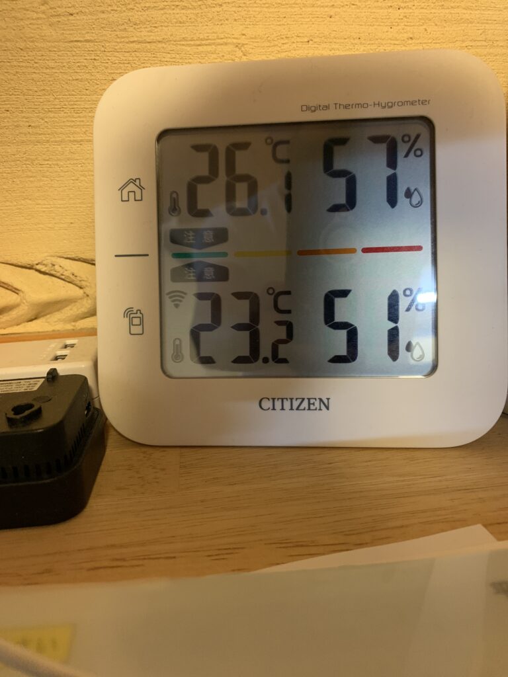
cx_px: 254
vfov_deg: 67.3
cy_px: 338
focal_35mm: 26
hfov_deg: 53.1
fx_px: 509
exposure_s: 1/30
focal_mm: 4.25
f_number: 1.8
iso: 400
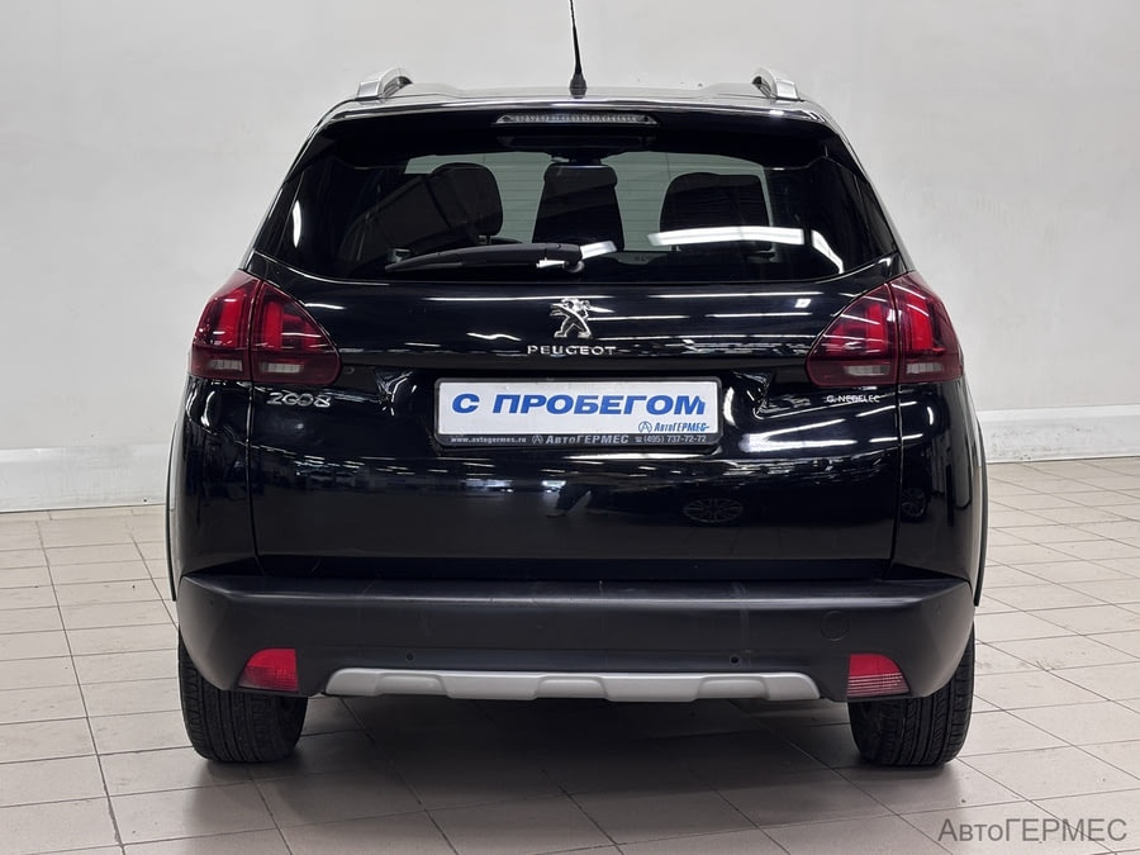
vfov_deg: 28.0
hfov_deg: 36.8
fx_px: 1713
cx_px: 570
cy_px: 428
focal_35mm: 52
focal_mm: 5.96
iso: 80
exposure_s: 1/50
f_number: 1.6
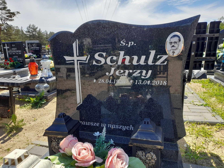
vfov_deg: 54.9
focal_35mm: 25
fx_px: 162
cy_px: 84
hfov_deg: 69.4
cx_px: 112
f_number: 2
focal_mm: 4.6
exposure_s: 1/240
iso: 20
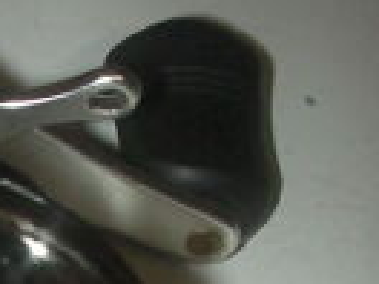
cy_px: 465
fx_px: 1511
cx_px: -241
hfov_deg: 13.2
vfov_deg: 10.3
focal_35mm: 138
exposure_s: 1/30
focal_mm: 6.3
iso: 200
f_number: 5.6
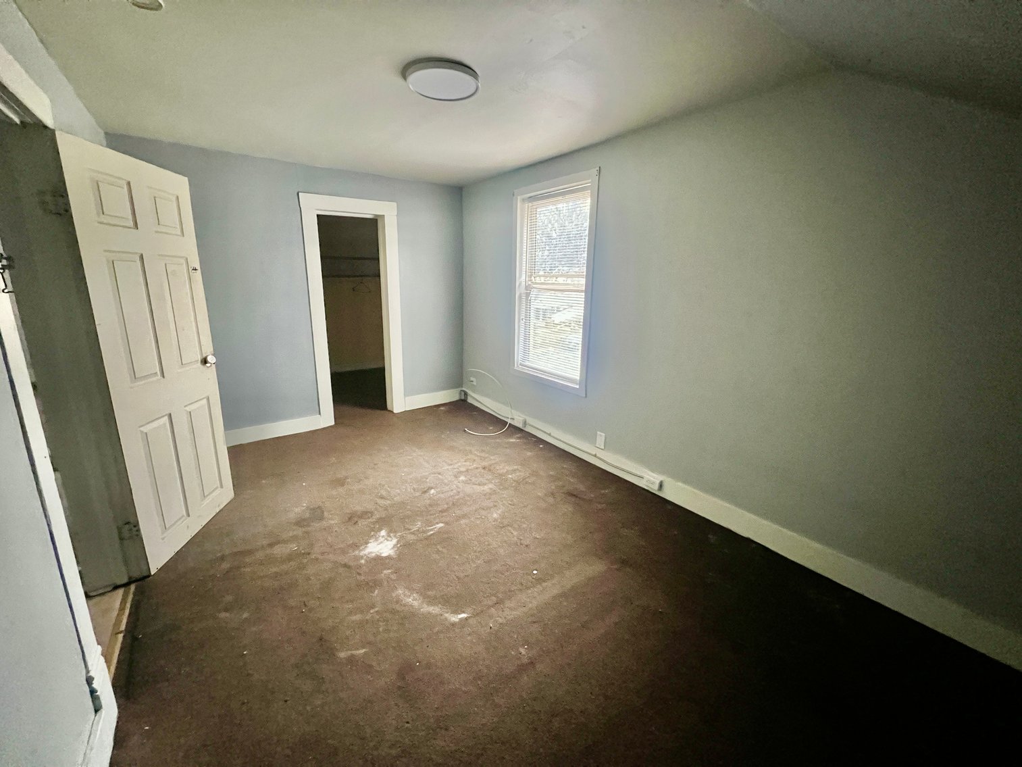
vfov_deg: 89.9
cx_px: 511
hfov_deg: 106.2
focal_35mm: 13
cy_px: 384
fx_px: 384
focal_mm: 1.57
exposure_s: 1/41
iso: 1000
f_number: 1.8
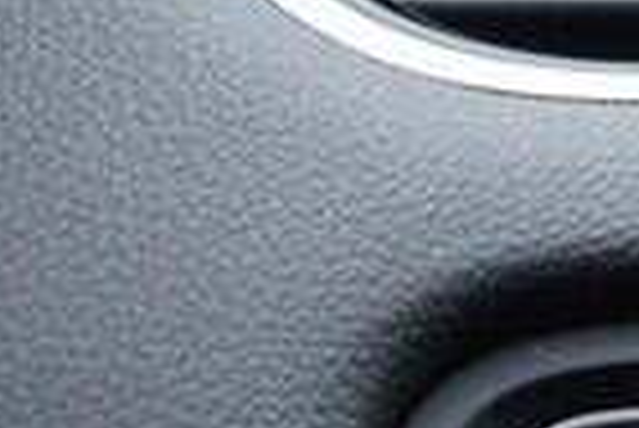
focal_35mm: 260
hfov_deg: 6.8
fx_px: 4620
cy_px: 764
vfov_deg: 5.2
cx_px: 2192
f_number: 2.8
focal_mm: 24
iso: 160
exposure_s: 1/40
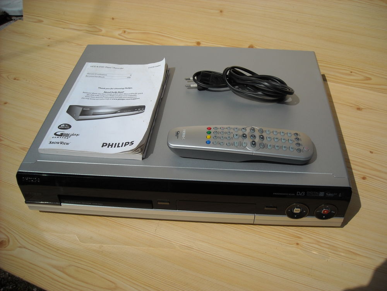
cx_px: 194
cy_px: 146
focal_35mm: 35
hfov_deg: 52.6
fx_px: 391
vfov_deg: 40.7
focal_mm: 5.7
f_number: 5.6
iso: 64
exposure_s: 1/916
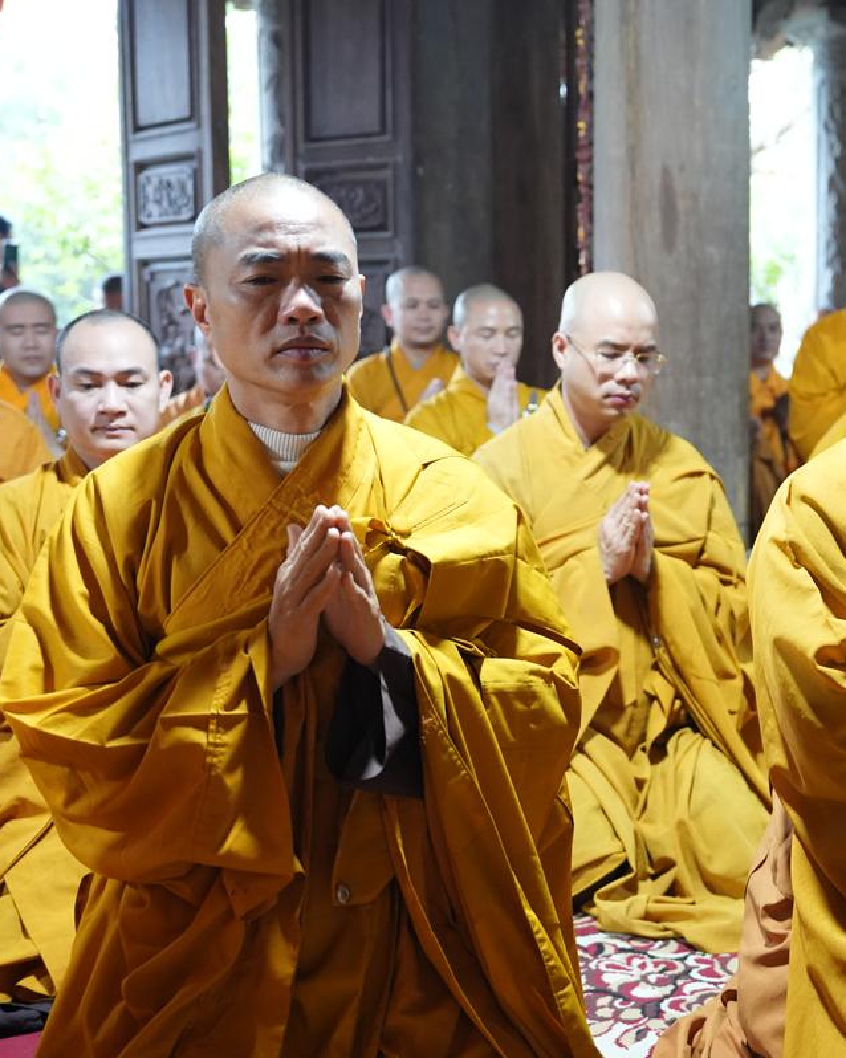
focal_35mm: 48
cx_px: 586
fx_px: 1503
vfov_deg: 38.8
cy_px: 529
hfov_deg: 31.1
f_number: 2.8
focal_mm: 34
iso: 3200
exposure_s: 1/100
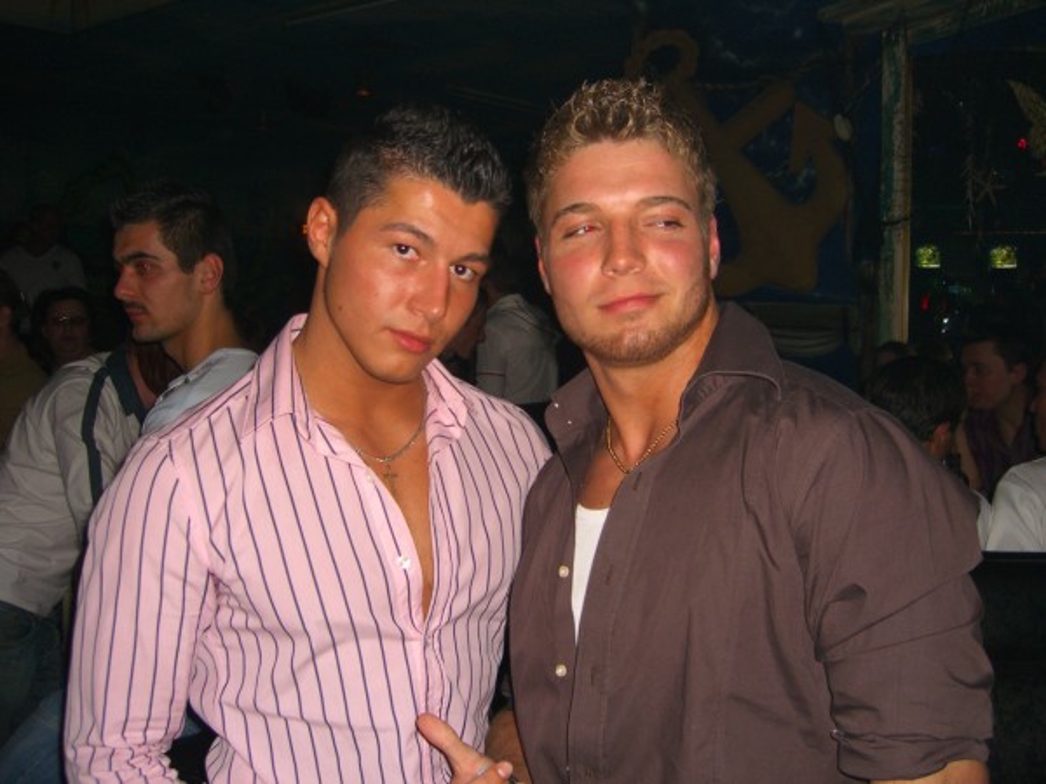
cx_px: 523
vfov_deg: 37.7
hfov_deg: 49.0
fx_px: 1148
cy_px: 392
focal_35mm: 38
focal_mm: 7.9
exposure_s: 1/60
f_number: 2.8
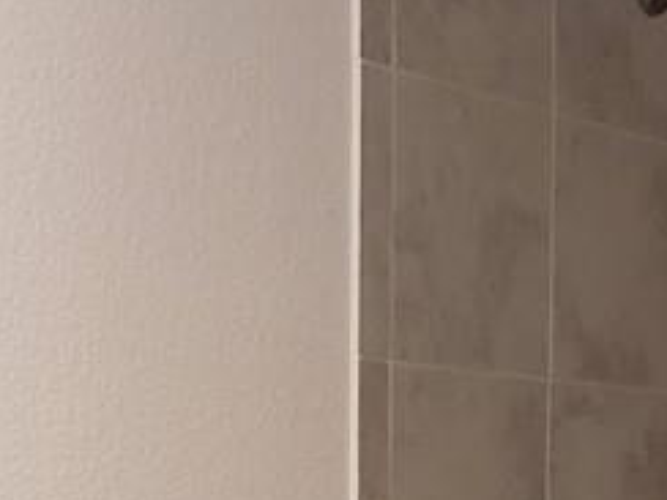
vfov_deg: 13.1
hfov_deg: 17.9
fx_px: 2100
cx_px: 123
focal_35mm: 109
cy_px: 669
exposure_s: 1/60
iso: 320
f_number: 2.4
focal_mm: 4.3
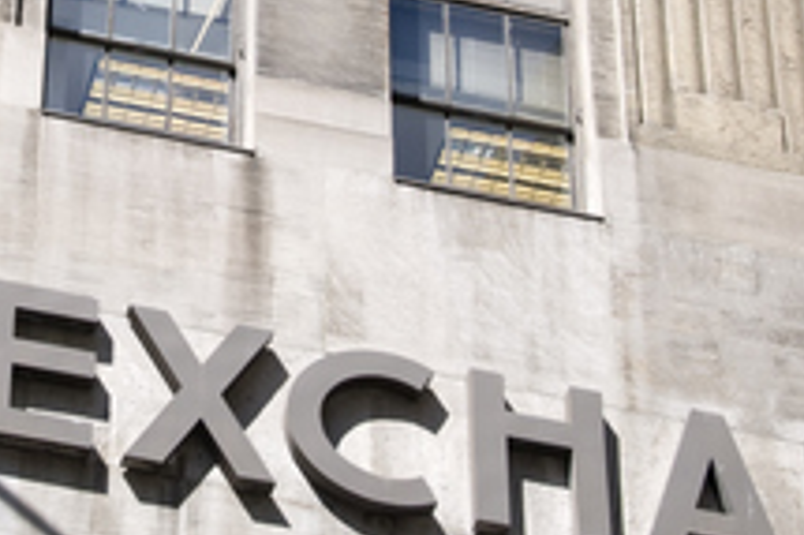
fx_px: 4508
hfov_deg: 10.2
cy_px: 24
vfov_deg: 6.8
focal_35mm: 202
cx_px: 146
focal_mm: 40
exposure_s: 1/250
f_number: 8
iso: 100
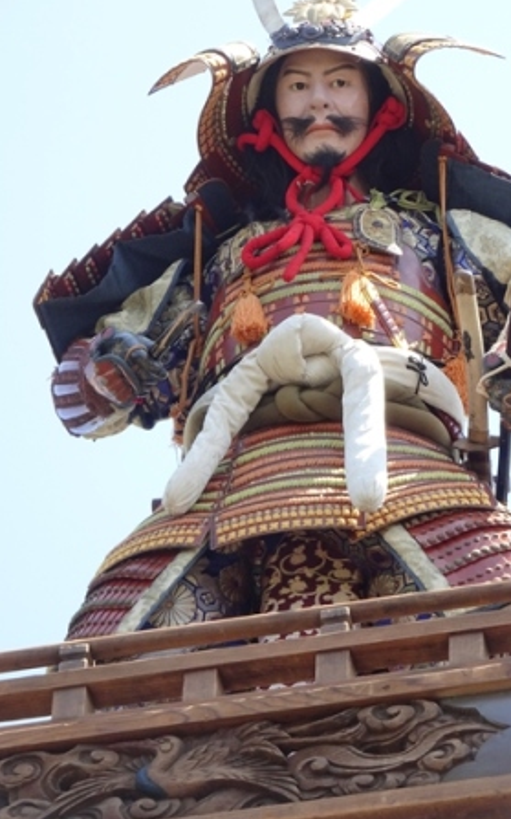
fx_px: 5130
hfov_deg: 5.7
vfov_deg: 9.1
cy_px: 385
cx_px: 329
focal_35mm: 230
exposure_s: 1/200
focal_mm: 33.17
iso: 125
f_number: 6.3
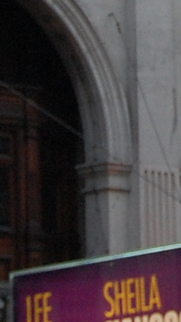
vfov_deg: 6.4
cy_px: -301
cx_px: 306
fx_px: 2789
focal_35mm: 327
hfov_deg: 3.7
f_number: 4.5
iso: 720
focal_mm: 32
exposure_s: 1/500
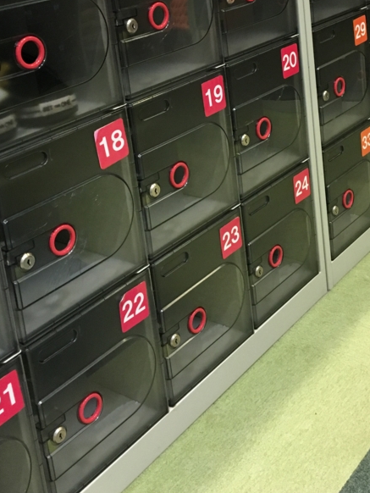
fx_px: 726
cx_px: 202
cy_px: 87
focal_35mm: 51
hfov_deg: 28.6
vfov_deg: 36.0
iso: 160
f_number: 2.2
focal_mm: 4.15
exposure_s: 1/30
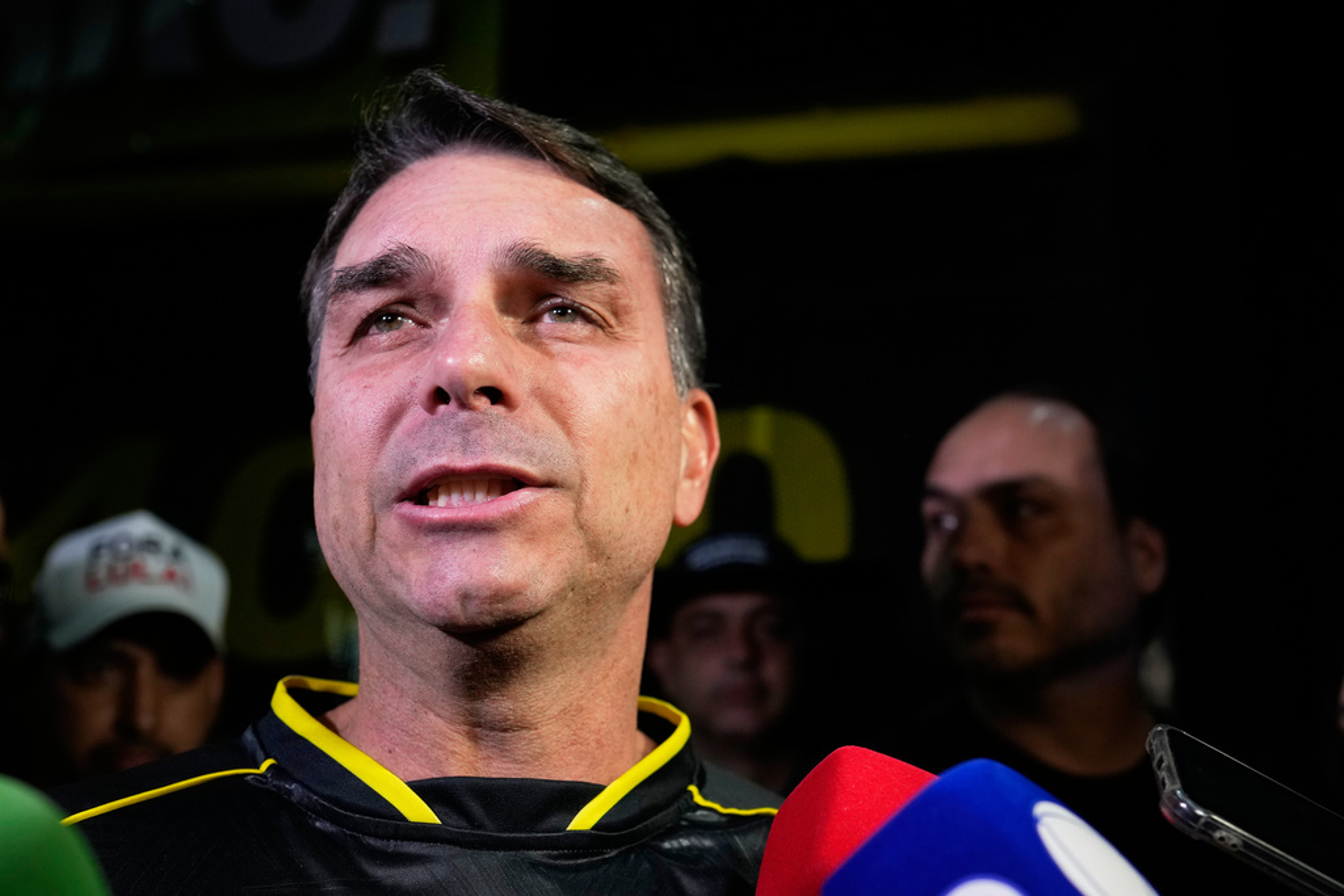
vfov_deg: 36.9
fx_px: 1344
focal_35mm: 36
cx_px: 672
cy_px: 448
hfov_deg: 53.1
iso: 1000
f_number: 2.5
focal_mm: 24
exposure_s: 1/640
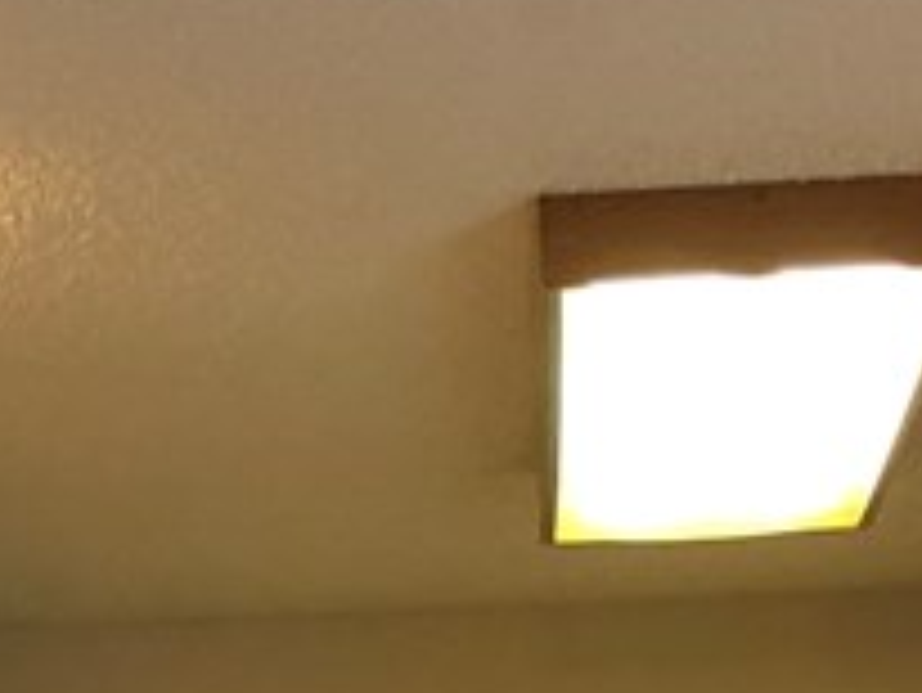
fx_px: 3731
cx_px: 459
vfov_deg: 9.5
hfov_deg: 14.1
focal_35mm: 140
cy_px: 1660
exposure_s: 1/15
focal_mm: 3.99
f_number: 1.8
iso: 40
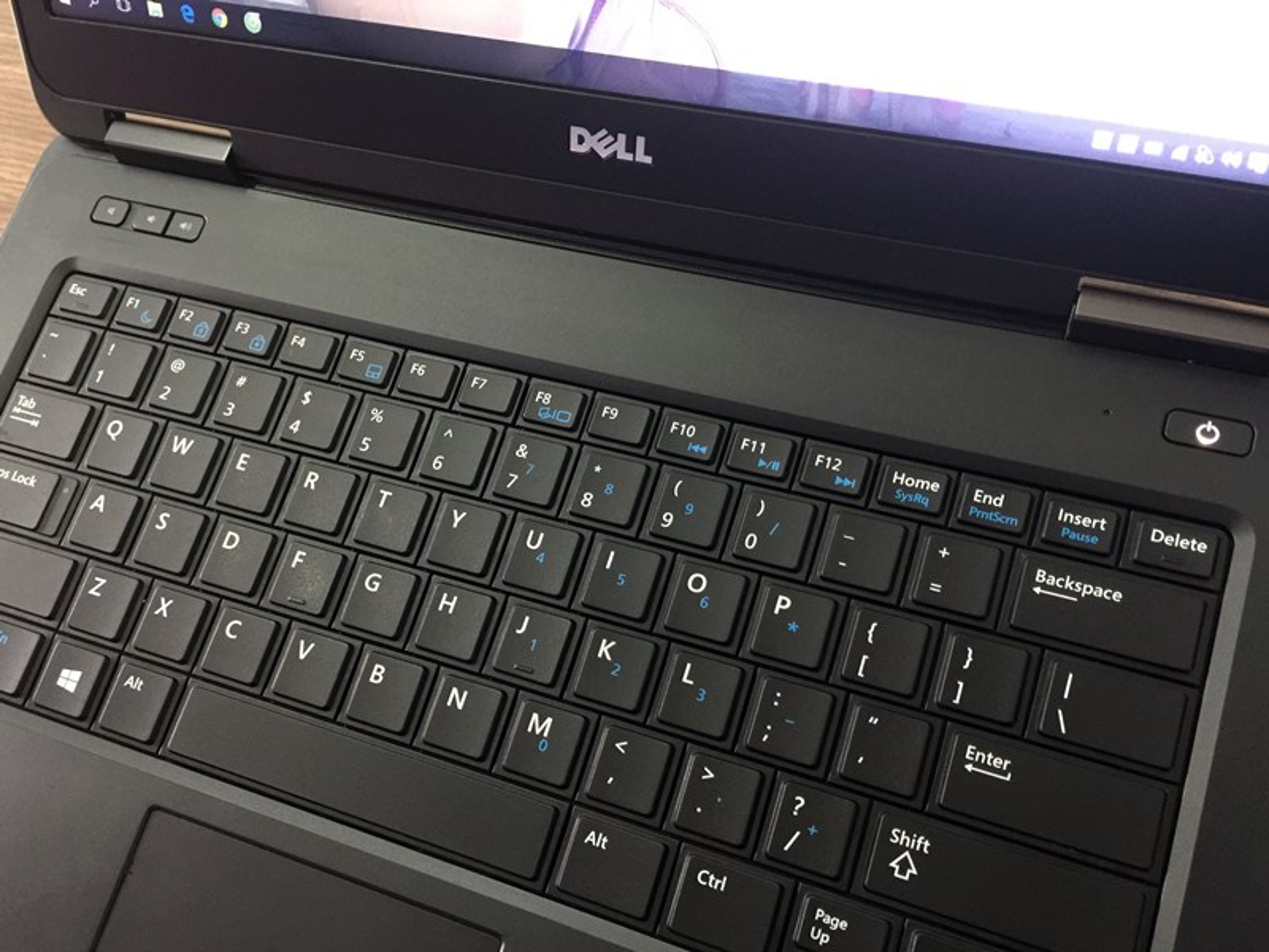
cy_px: 476
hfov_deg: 61.7
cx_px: 634
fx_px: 1063
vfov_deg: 48.2
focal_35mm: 29
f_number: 2.2
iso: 125
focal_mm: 4.15
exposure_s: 1/8
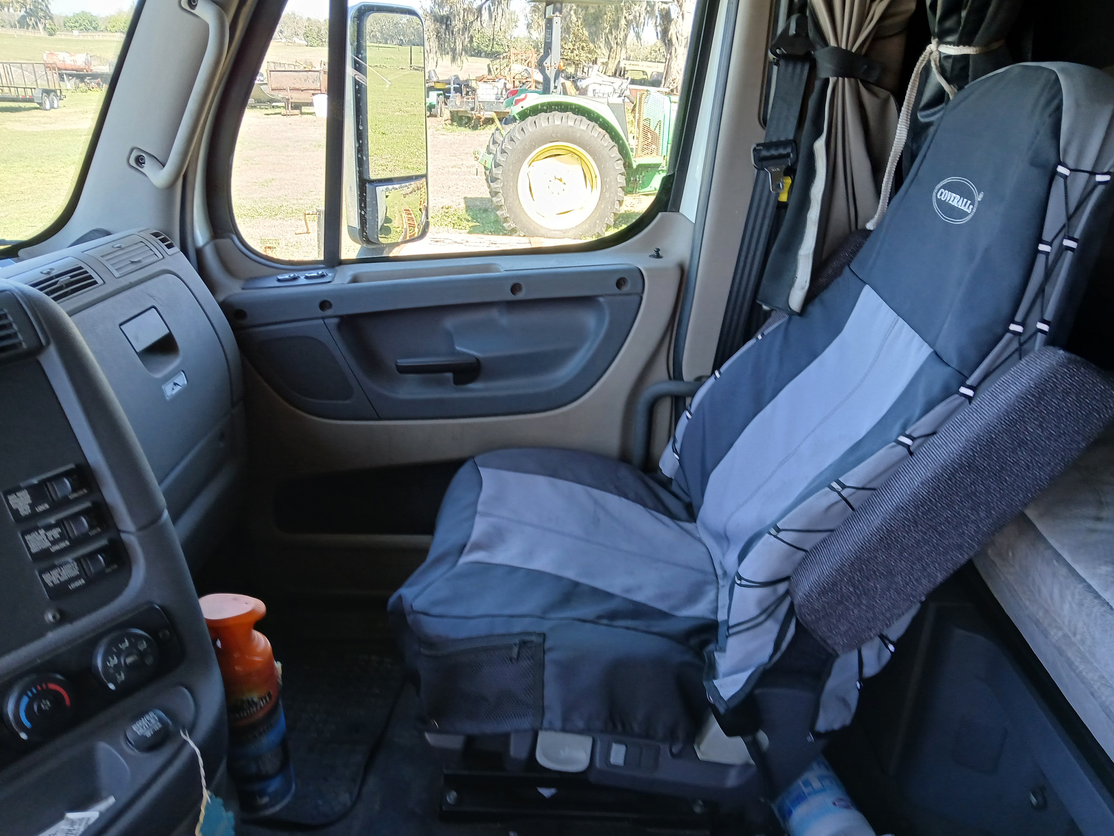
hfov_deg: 67.3
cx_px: 557
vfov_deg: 53.1
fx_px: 837
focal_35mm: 26
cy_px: 418
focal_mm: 3.98
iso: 80
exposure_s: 1/60
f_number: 1.8
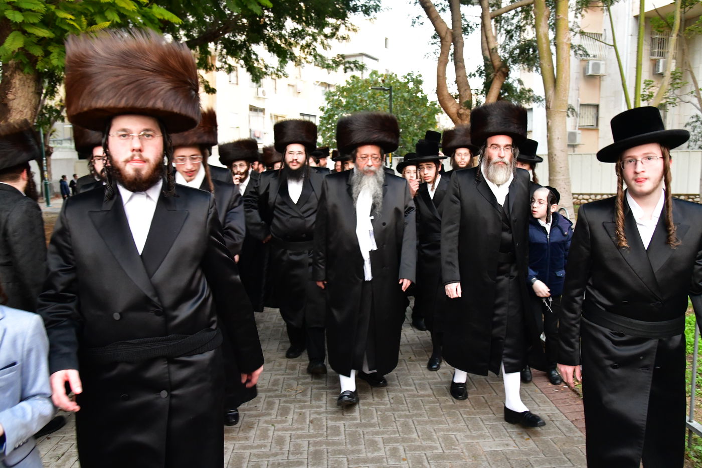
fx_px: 585
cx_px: 351
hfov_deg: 61.9
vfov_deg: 43.6
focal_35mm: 30
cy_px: 234
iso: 6400
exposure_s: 1/100
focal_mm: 30
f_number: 5.6
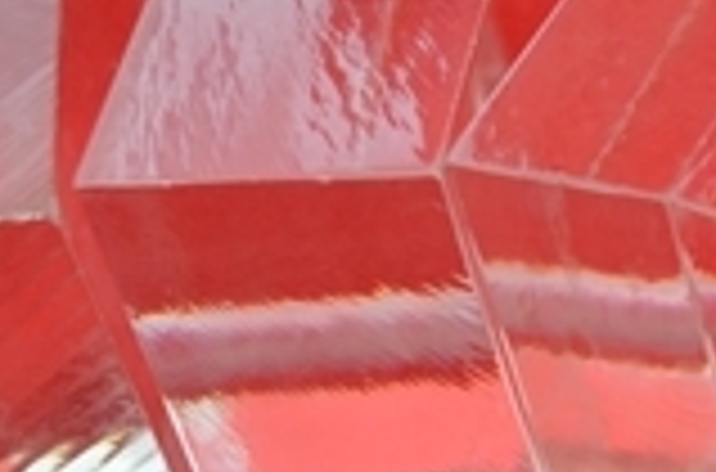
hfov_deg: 9.9
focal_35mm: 196
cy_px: 351
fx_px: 3887
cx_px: 1328
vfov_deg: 7.0
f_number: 8
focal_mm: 26
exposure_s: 1/13
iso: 400
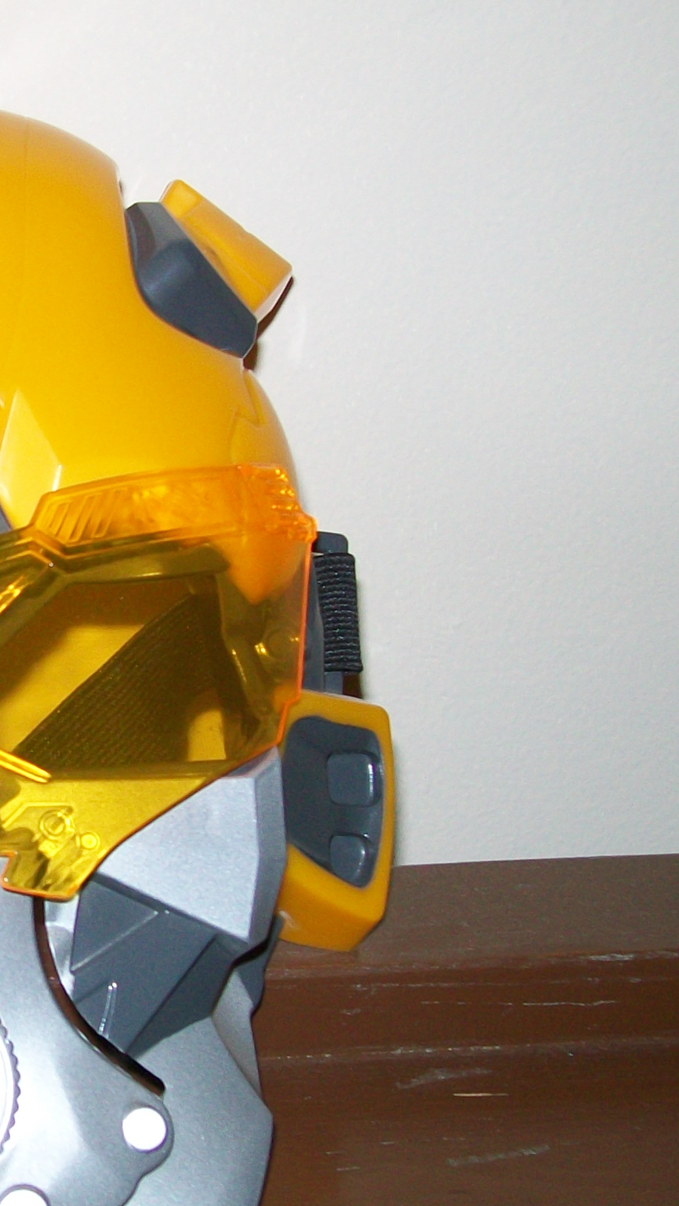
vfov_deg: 29.7
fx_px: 2272
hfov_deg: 16.2
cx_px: -181
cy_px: 739
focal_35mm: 71
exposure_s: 1/60
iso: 64
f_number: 2.7
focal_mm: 6
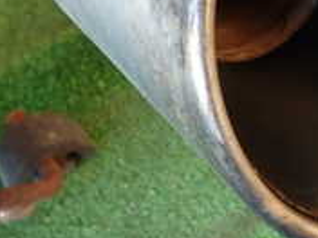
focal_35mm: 85
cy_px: 16
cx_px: 190
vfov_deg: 17.1
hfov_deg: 23.0
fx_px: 781
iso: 200
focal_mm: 4.5
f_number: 2
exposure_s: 1/30
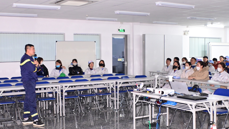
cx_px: 113
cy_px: 73
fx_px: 291
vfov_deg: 24.9
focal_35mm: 48
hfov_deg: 42.9
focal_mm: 30
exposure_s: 1/200
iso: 3200
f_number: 4.5
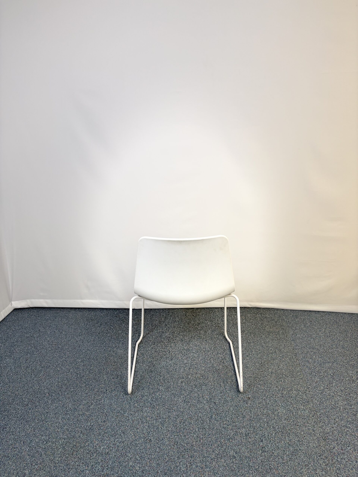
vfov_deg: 67.3
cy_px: 238
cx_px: 179
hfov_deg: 53.1
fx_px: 359
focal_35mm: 26
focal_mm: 5.96
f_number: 1.6
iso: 64
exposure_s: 1/121
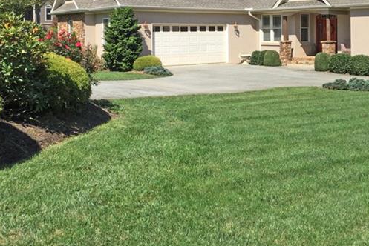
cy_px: 43
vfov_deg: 36.4
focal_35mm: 35
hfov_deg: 45.4
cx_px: 374
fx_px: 359
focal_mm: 17
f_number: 7.1
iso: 320
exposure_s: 1/640
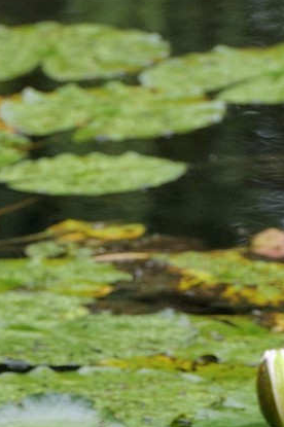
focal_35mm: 772
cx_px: 10
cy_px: 726
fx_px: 9150
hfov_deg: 1.8
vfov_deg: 2.7
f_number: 6.3
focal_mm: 200
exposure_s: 1/160
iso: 800
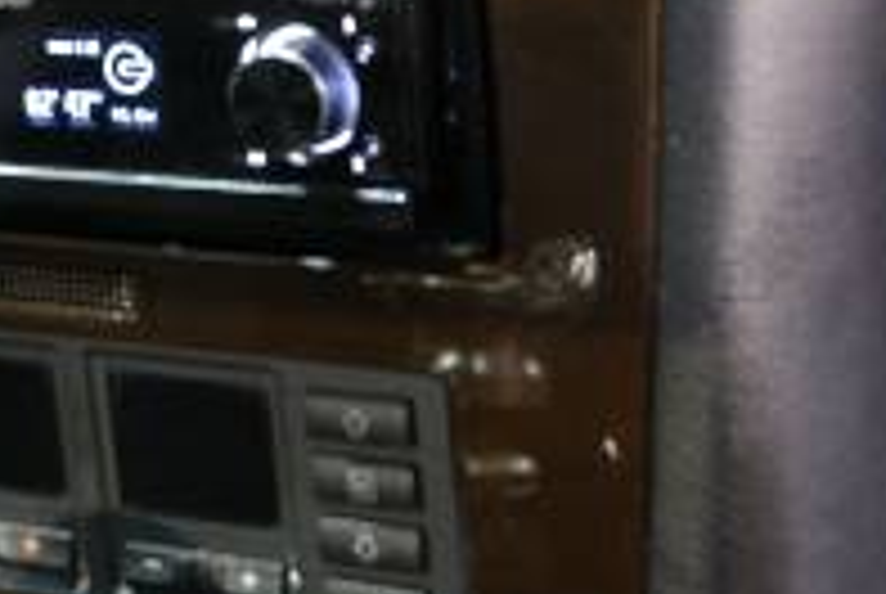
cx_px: -81
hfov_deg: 17.3
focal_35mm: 114
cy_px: 45
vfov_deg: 12.0
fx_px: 2810
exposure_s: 1/1.25
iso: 400
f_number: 4.5
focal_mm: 30
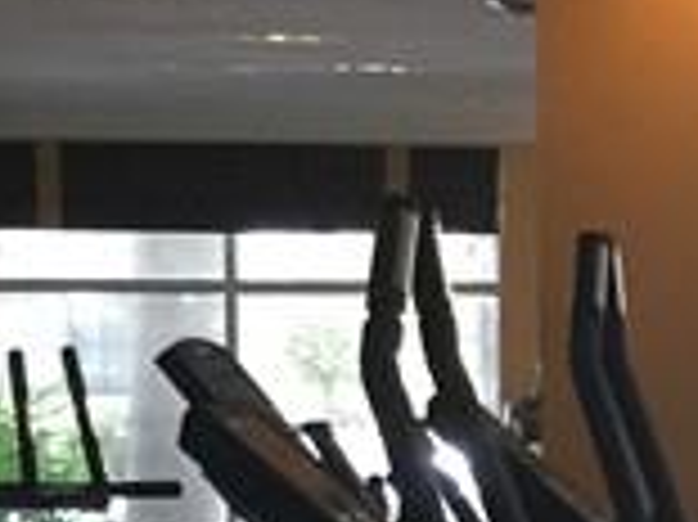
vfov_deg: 7.7
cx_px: 1545
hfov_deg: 9.4
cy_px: 472
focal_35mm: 192
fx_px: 3869
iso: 100
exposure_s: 1/30
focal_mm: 4.15
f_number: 2.2
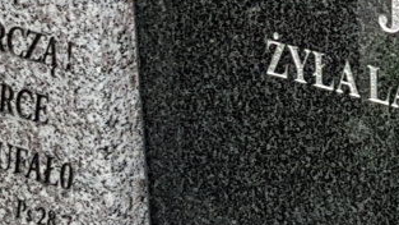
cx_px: 455
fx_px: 920
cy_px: -49
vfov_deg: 13.5
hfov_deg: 22.8
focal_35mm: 87
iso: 50
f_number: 1.7
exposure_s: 1/100
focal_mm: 4.2
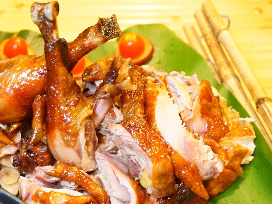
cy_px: 117
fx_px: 416
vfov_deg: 27.5
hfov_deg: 35.7
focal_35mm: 53
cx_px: 85
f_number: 4.5
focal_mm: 26
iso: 3200
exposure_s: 1/40
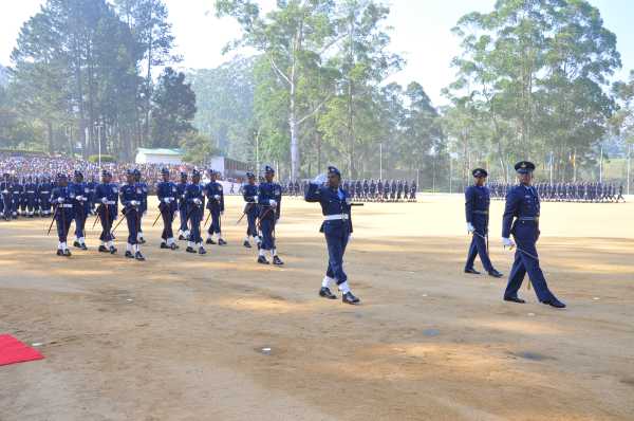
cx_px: 317
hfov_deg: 53.2
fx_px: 633
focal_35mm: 36
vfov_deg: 36.8
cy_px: 210
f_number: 8
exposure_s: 1/125
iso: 200
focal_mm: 24
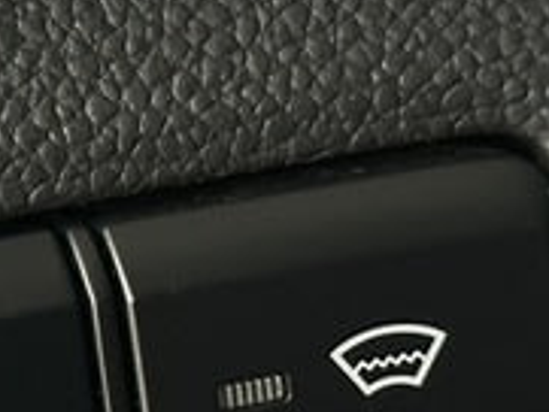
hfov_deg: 8.2
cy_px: 323
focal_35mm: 239
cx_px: -121
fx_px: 3793
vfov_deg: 6.2
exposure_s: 1/25
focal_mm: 6.86
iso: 400
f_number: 1.78
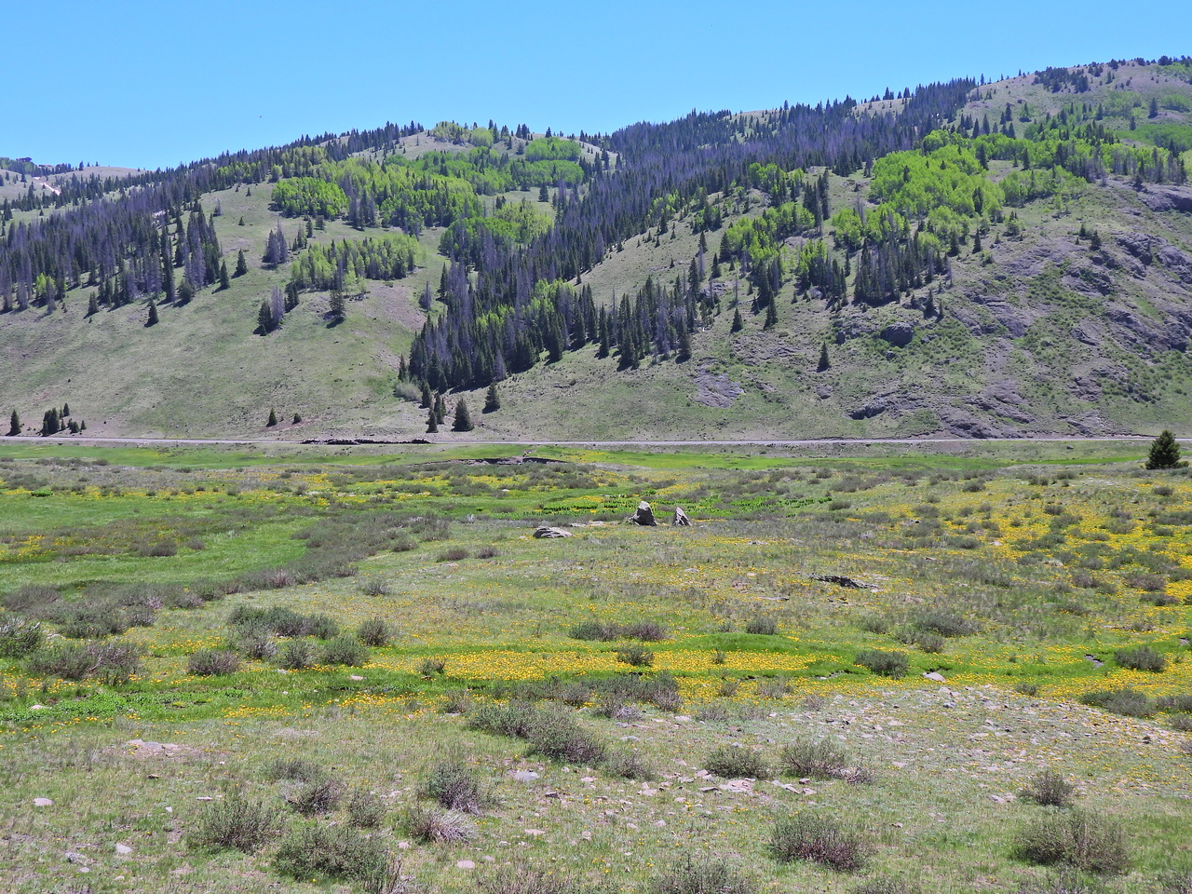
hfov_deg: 43.9
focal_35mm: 43
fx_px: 1481
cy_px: 447
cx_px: 596
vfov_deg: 33.6
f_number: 3.2
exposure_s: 1/1250
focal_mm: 7.7
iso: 100
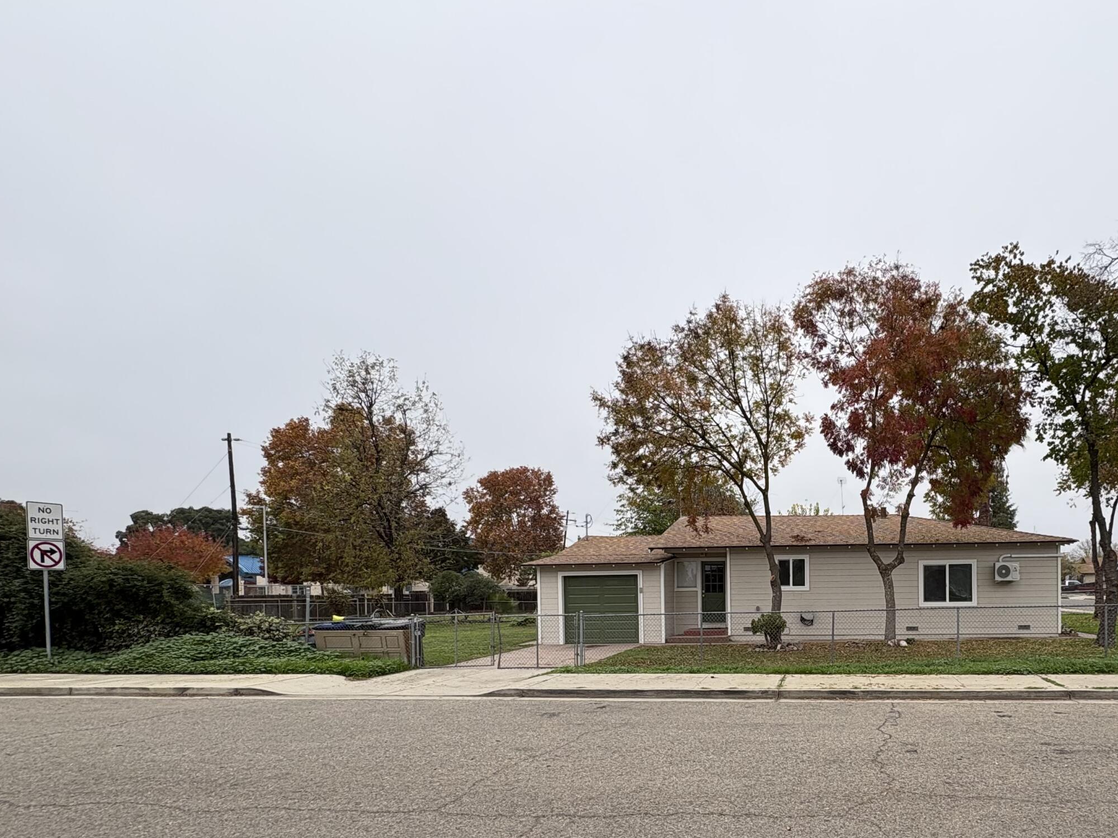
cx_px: 780
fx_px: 678
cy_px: 601
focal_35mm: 21
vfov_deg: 60.8
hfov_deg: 75.5
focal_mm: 2.22
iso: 40
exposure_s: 1/456
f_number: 2.2
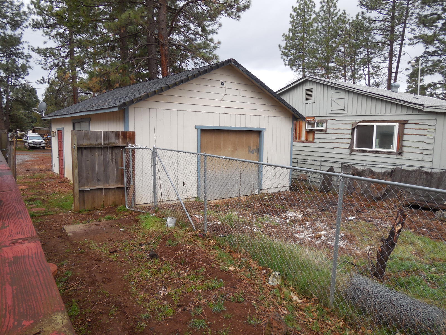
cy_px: 168
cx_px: 223
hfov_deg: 69.4
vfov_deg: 54.9
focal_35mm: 25
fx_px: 322
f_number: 3.1
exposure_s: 1/100
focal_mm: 4.5
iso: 125
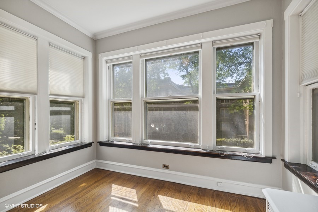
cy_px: 106
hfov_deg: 100.4
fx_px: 132
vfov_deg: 77.3
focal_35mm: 15
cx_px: 159
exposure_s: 1/400
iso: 200
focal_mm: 10
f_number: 9
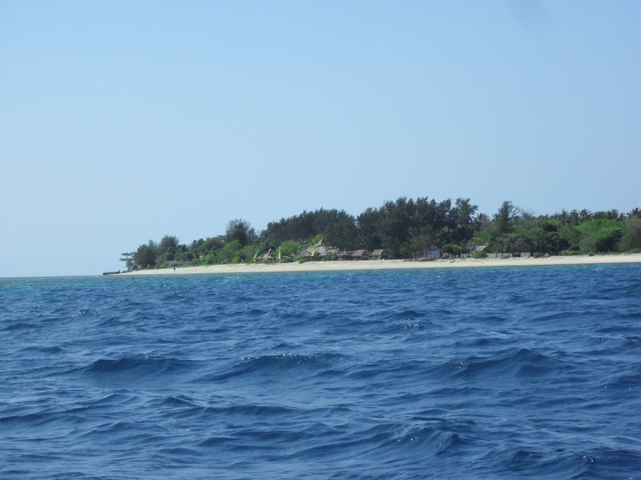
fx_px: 2092
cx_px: 320
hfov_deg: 17.4
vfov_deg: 13.1
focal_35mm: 113
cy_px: 240
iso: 100
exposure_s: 1/800
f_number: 5.2
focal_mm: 18.6
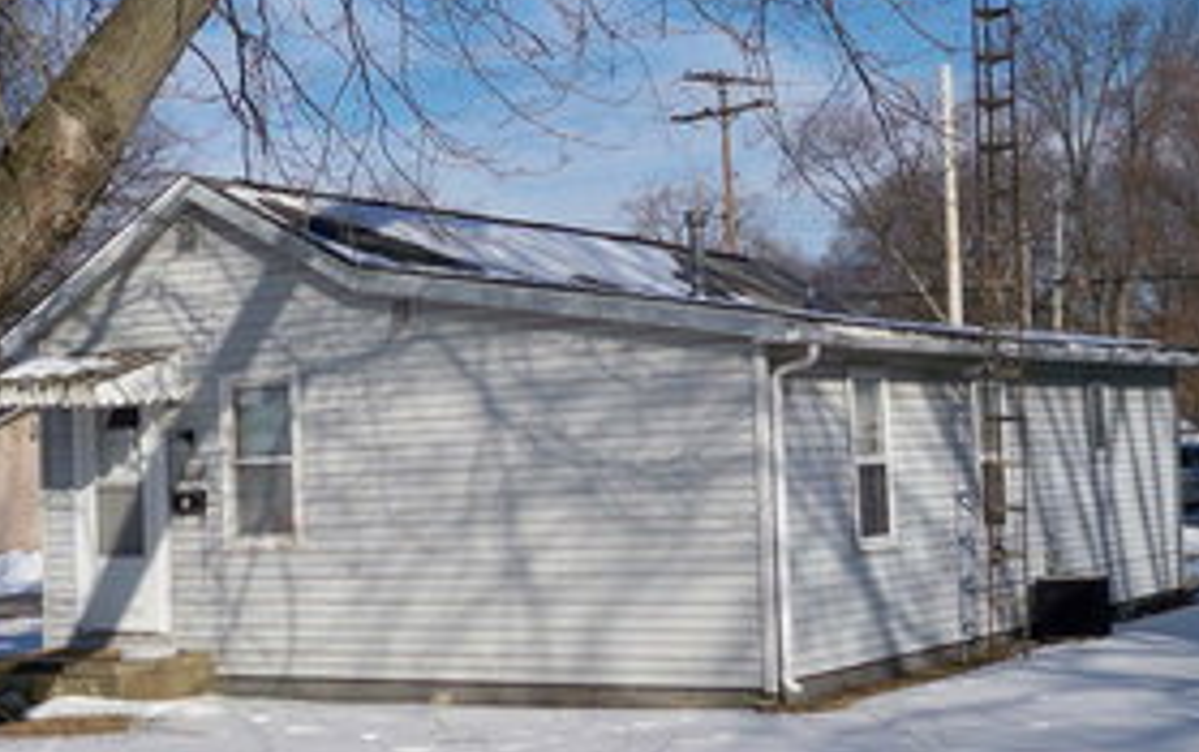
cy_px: 447
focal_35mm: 68
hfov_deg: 30.1
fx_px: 2224
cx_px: 464
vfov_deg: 19.2
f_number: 4.7
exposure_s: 1/1000
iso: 100
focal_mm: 6.3
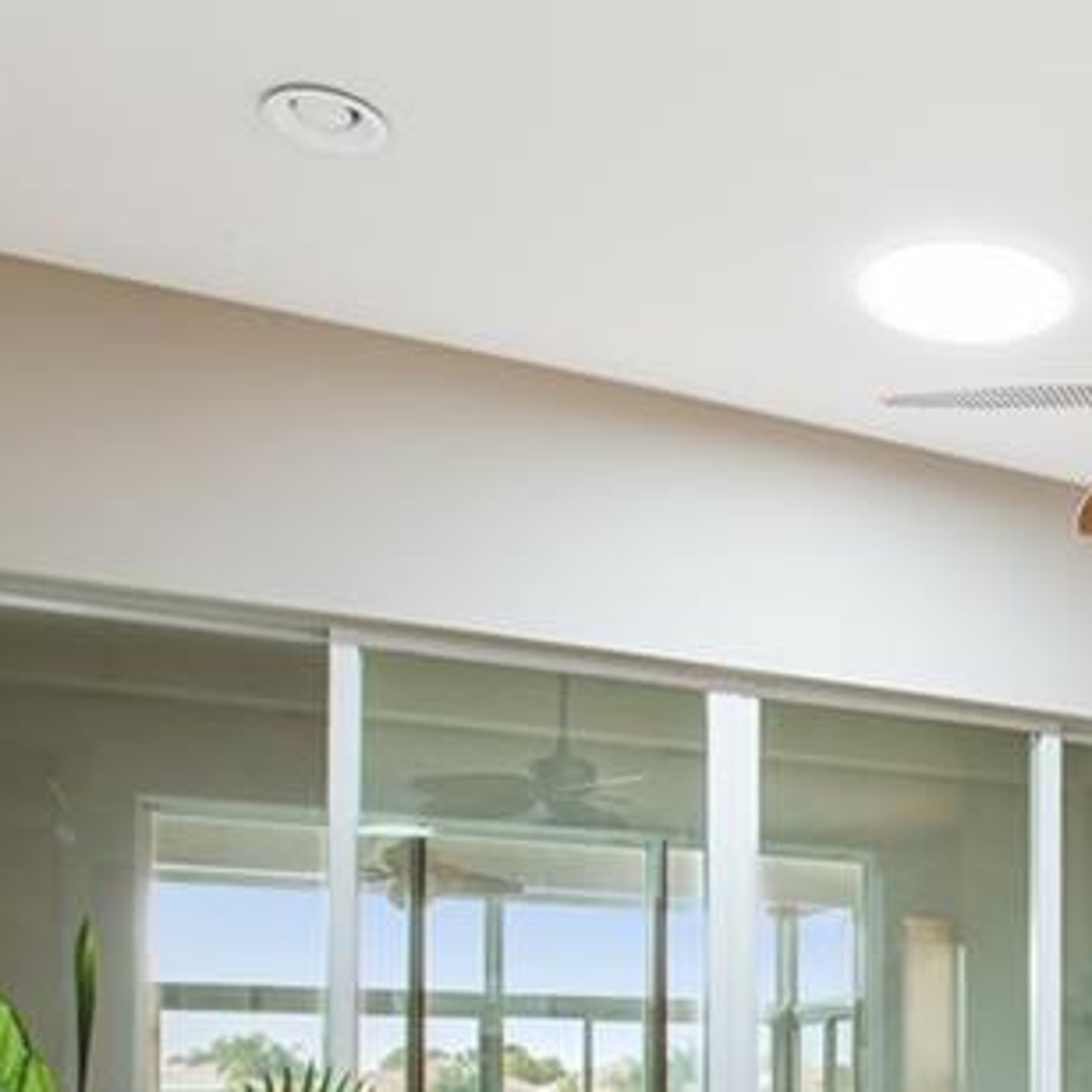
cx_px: 1181
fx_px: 1713
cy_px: 1087
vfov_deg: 32.6
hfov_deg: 31.6
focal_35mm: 48
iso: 400
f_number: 6.3
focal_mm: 17
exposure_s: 1/2
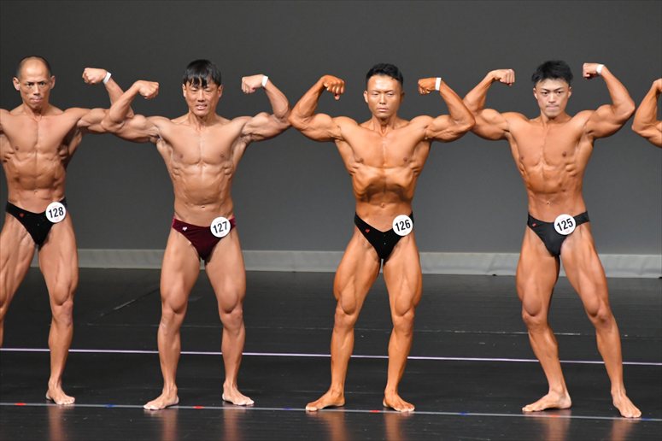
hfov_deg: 6.5
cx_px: 331
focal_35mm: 315
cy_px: 220
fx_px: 5790
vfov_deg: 4.4
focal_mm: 210
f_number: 5.6
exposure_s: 1/400
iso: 5000
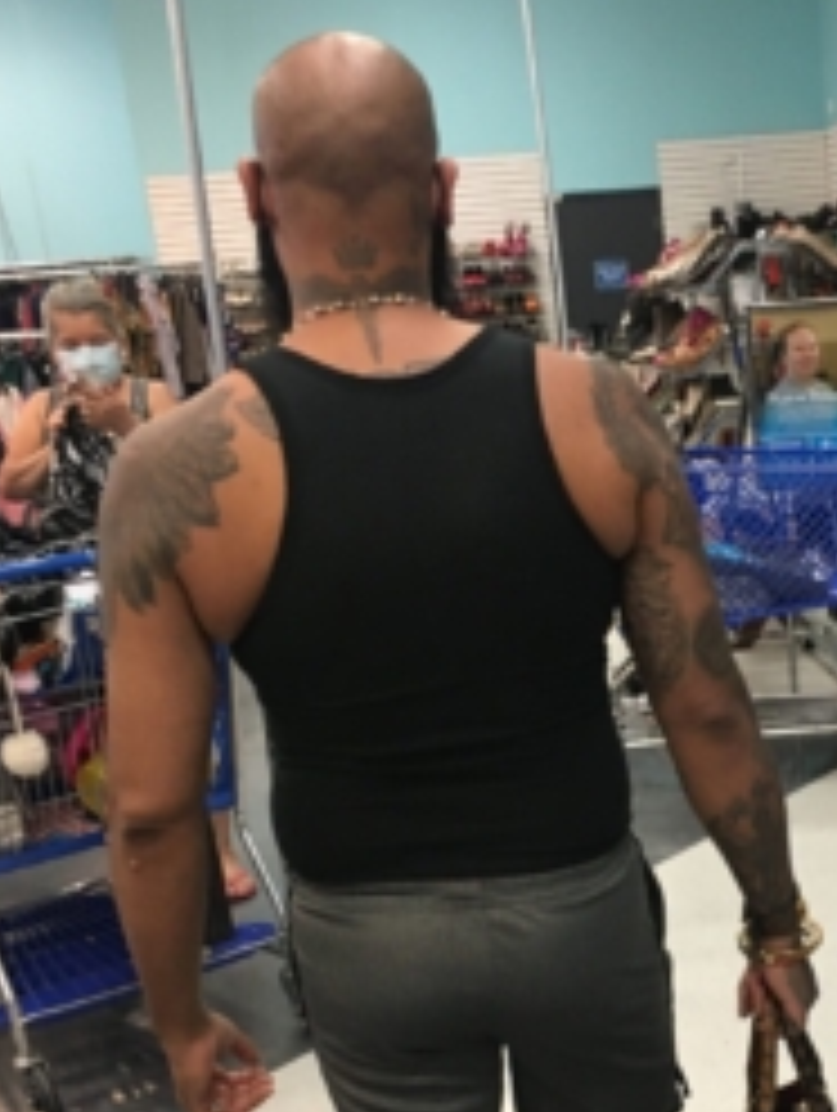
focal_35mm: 53
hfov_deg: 26.9
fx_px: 1704
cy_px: 815
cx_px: 706
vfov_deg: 35.4
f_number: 2.2
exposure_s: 1/30
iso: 100
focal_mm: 4.15
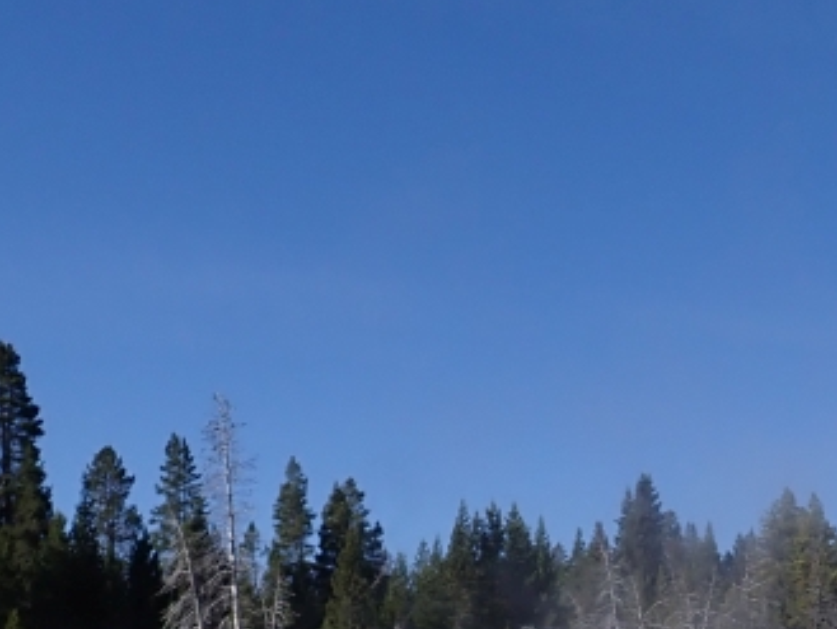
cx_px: 794
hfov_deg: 24.7
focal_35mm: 76
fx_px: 1838
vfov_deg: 17.6
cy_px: 924
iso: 100
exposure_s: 1/250
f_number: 8
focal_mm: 4.5
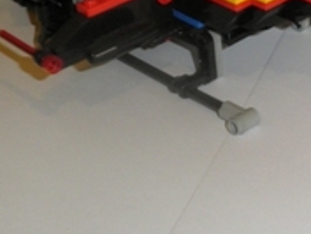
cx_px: 329
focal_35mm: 94
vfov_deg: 15.5
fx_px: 845
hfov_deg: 20.1
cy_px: 0
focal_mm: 4.7
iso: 100
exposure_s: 1/30
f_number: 2.8
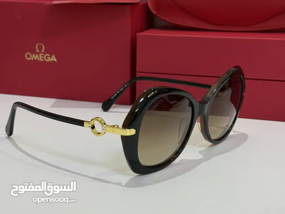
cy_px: 107
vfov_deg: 30.3
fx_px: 395
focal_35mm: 48
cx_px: 142
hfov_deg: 39.7
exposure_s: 1/50
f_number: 1.78
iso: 80
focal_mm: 6.76
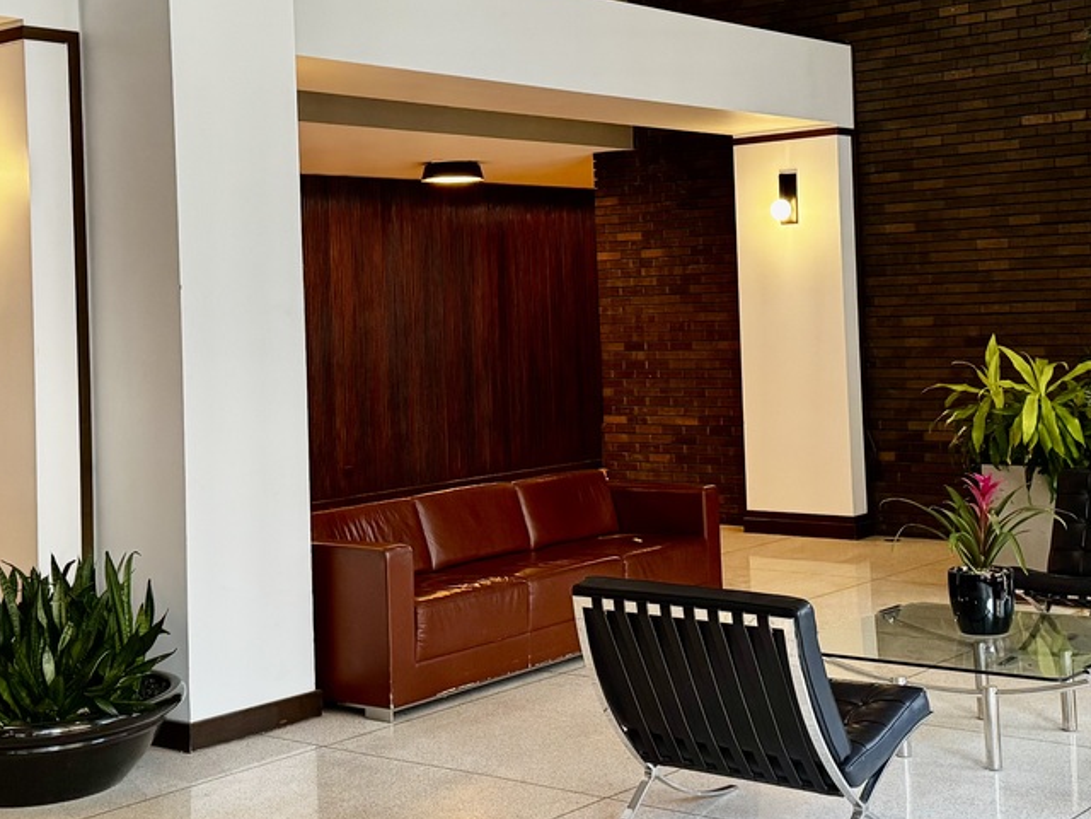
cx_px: 580
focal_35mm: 54
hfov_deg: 35.5
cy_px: 251
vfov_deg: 26.8
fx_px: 1702
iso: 400
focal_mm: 6.76
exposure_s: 1/60
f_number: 1.78
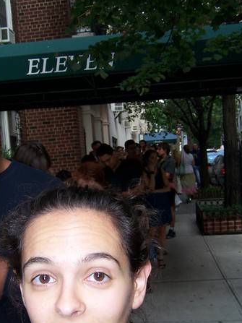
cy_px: 201
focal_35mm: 51
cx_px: 89
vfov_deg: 37.3
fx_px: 476
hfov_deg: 28.4
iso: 80
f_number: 2.8
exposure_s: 1/60
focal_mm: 6.3
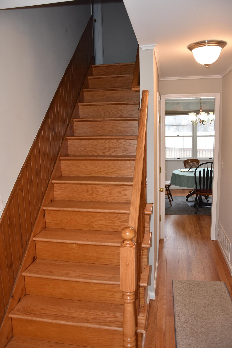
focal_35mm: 27
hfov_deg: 47.9
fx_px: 261
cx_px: 116
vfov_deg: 67.4
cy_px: 174
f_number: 3.5
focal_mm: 18
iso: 500
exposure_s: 1/60
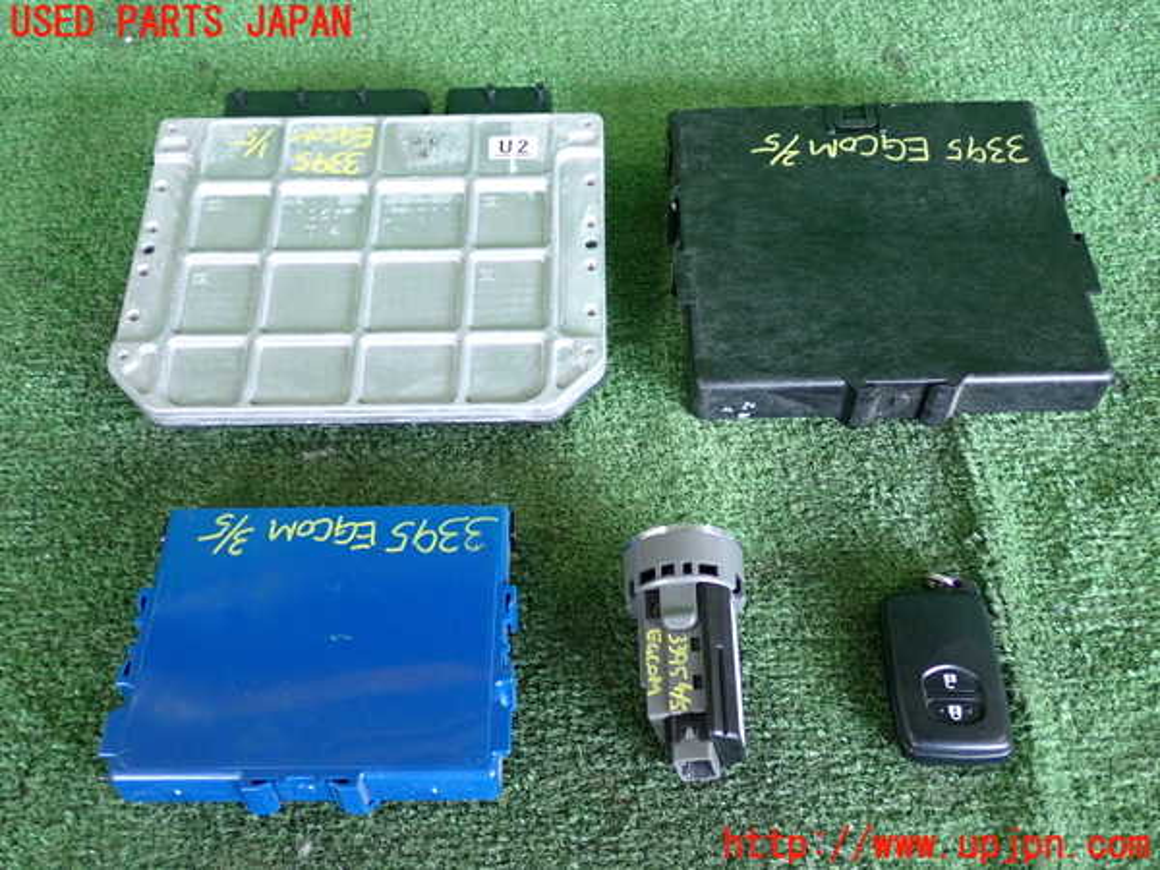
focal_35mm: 38
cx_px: 580
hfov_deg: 49.0
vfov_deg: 37.7
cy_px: 435
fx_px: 1273
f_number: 2.7
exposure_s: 1/125
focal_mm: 6.83
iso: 800
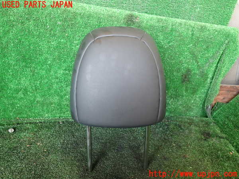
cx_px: 120
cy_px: 90
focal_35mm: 25
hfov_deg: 69.4
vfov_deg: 54.9
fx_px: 173
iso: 400
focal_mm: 4.5
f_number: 2
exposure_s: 1/30
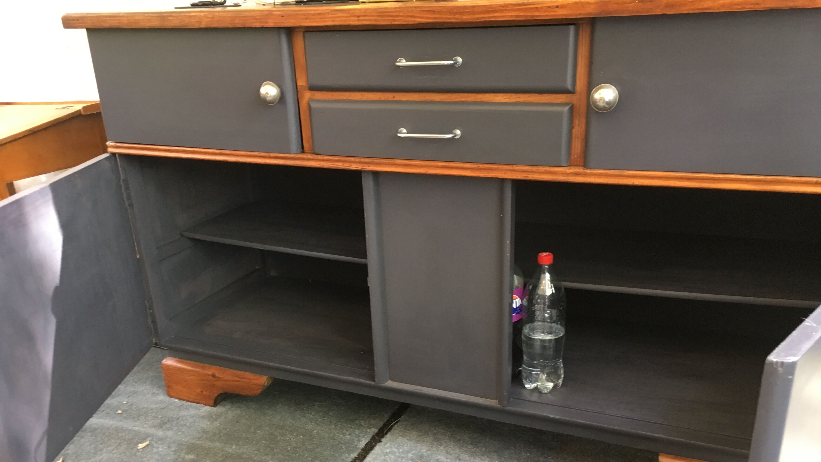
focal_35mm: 32
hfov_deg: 61.0
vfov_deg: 36.3
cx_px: 406
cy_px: 308
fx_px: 697
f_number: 2.2
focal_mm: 4.15
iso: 125
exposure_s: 1/33
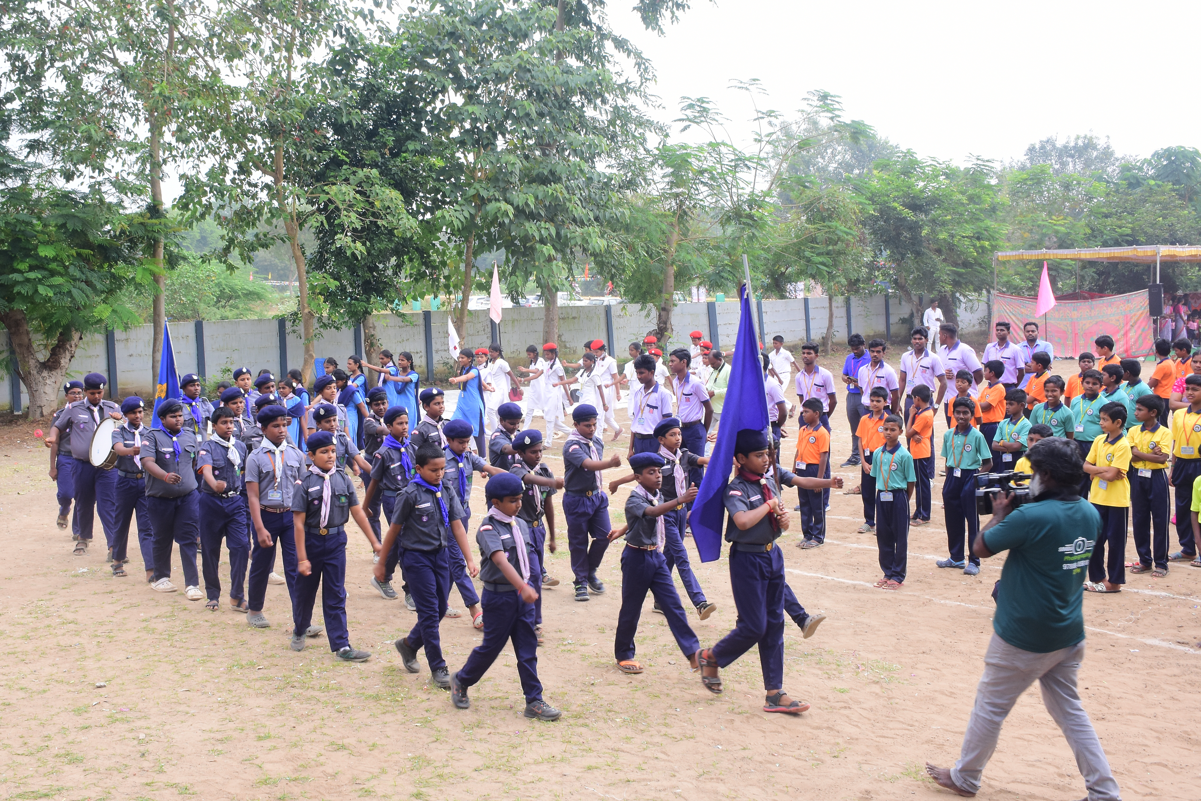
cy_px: 400
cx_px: 600
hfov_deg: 57.2
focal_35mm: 33
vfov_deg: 40.0
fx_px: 1101
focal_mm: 22
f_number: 10
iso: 400
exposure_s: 1/125
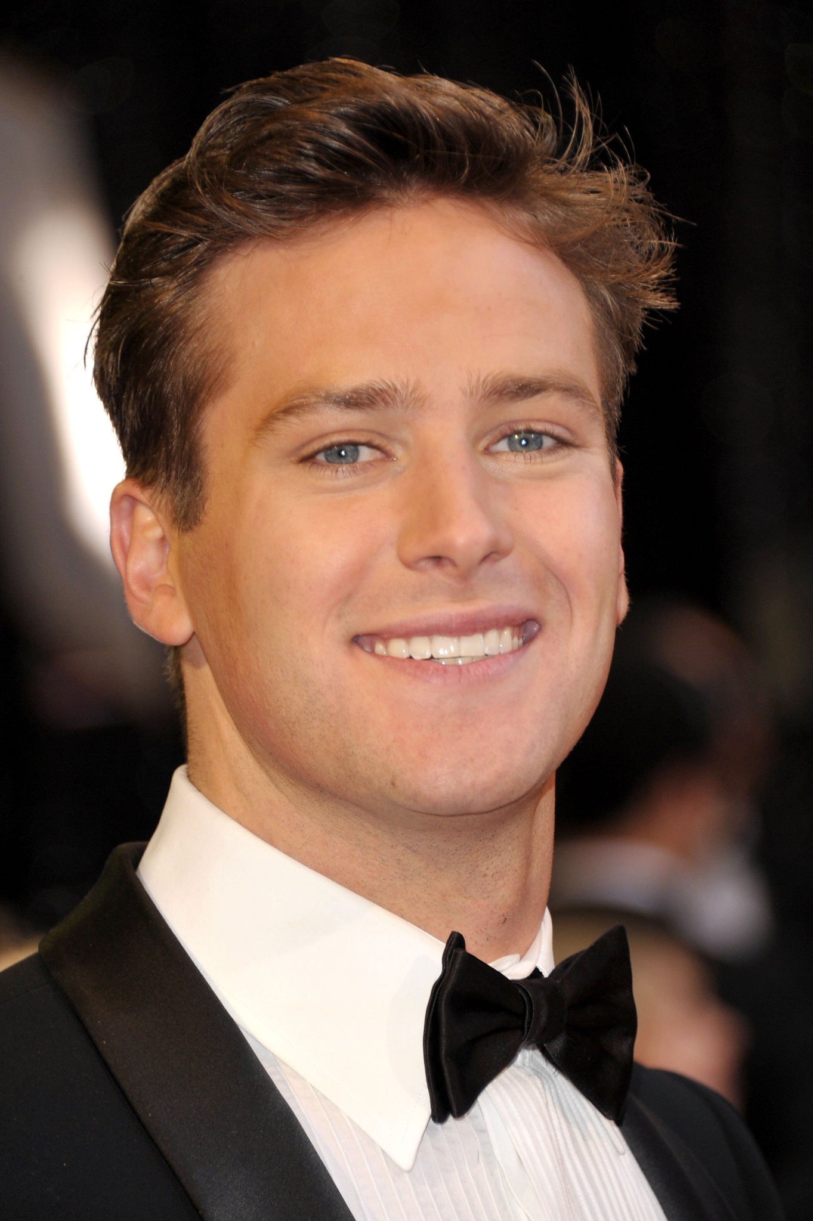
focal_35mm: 300
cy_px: 610
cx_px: 406
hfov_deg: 4.6
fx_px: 10174
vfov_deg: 6.9
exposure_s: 1/250
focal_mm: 300
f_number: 5.6
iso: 640
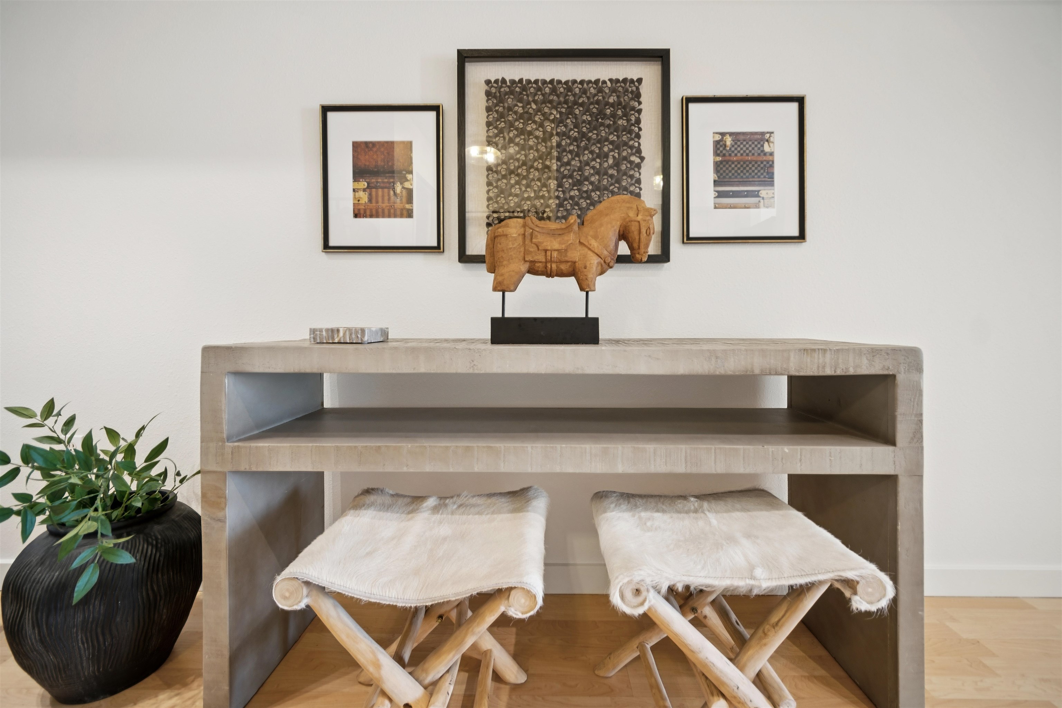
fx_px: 413
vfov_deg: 81.2
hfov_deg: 104.3
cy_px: 354
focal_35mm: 14
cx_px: 531
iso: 125
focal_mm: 9
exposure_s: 1/2
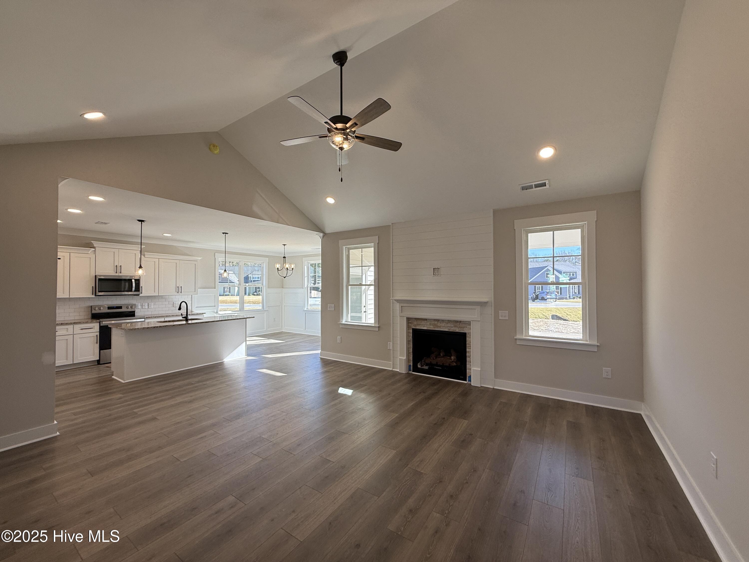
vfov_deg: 85.7
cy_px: 281
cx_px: 374
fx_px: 303
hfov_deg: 102.1
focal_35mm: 14
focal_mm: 2.22
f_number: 2.2
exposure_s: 1/169
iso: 50
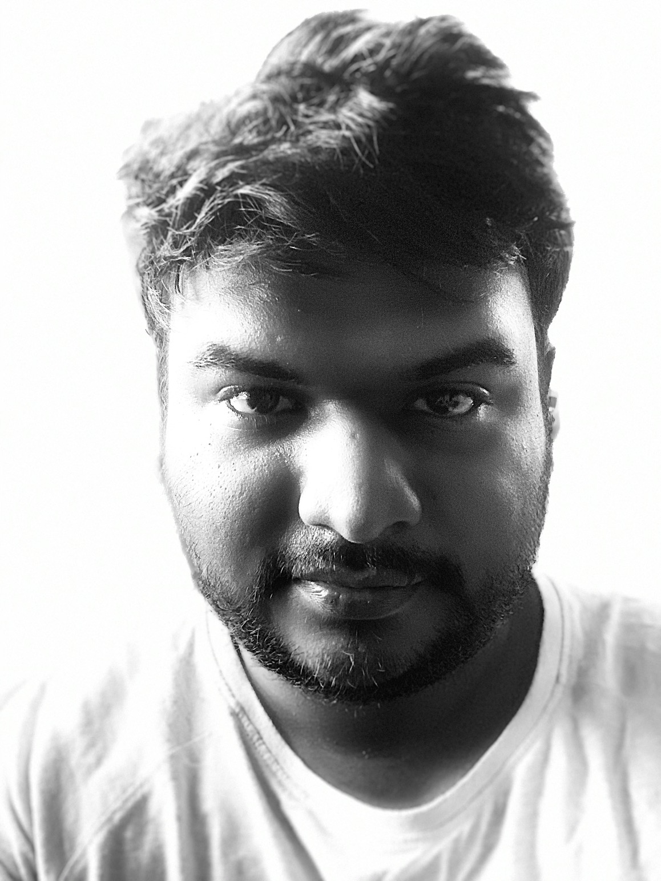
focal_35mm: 32
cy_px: 440
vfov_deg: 56.8
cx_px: 330
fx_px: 815
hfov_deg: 44.2
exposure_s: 1/25
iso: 320
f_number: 2.2
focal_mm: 2.87
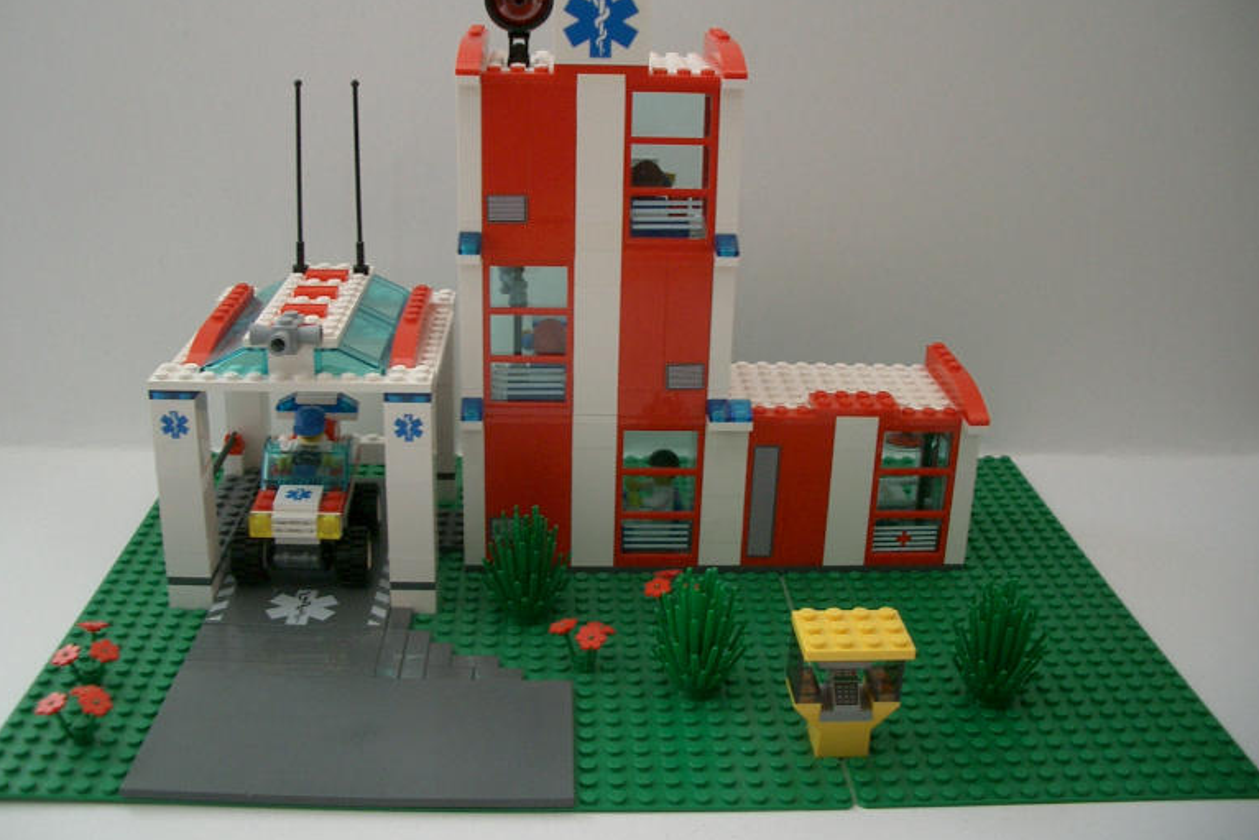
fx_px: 1329
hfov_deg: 50.7
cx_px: 613
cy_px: 380
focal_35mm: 38
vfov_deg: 35.0
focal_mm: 5.8
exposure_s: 1/30
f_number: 2.6
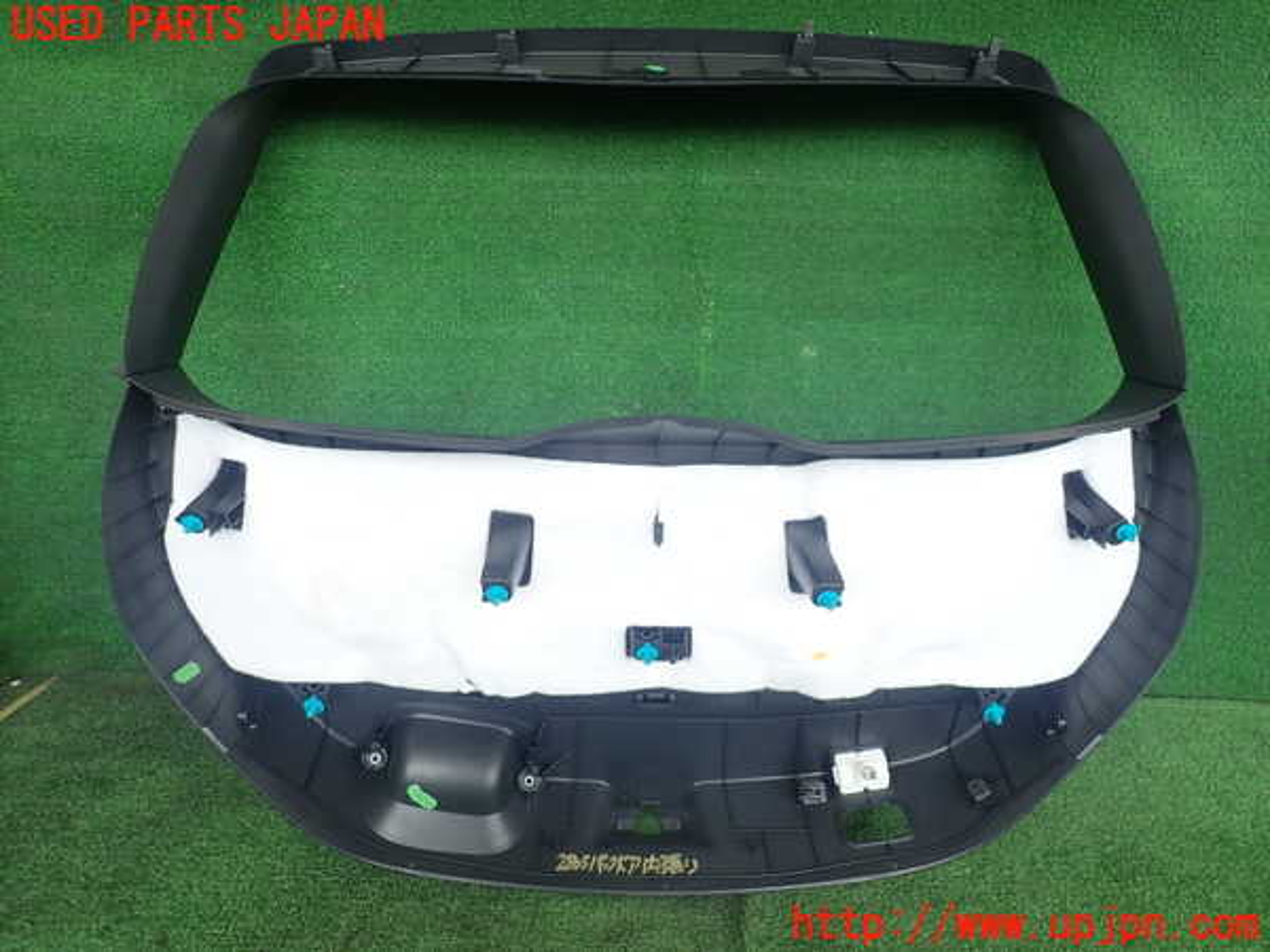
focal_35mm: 25
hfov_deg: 69.4
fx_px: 917
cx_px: 635
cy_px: 476
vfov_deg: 54.9
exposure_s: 1/60
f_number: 2.8
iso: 100
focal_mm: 4.5
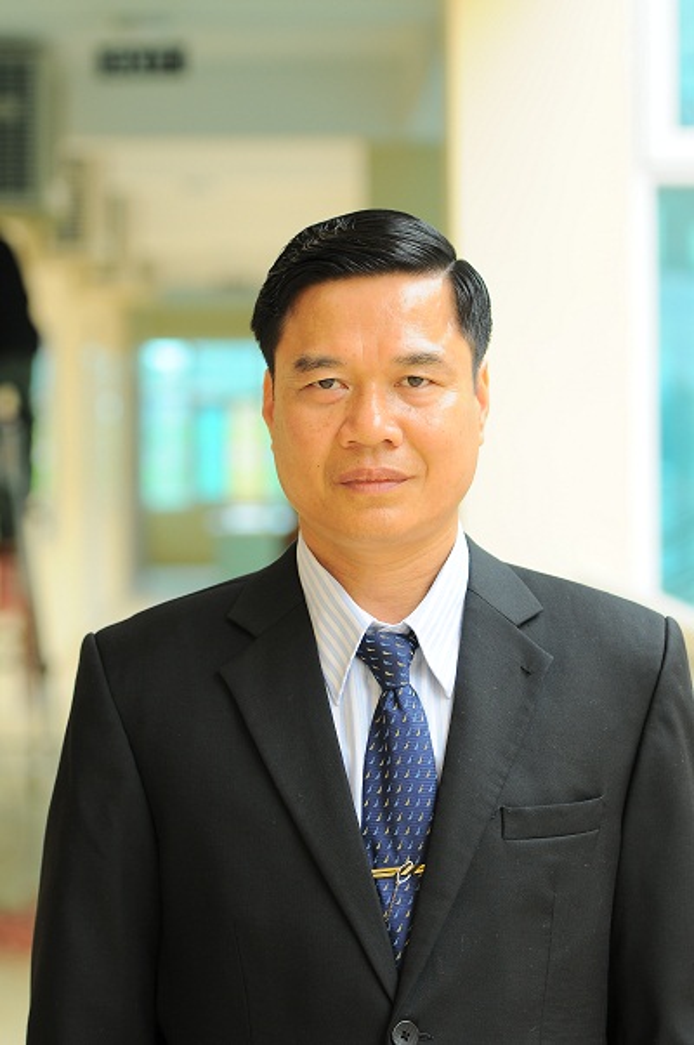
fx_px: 3043
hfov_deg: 13.0
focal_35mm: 105
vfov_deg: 19.5
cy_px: 522
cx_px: 347
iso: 200
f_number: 2.8
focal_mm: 70
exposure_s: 1/250
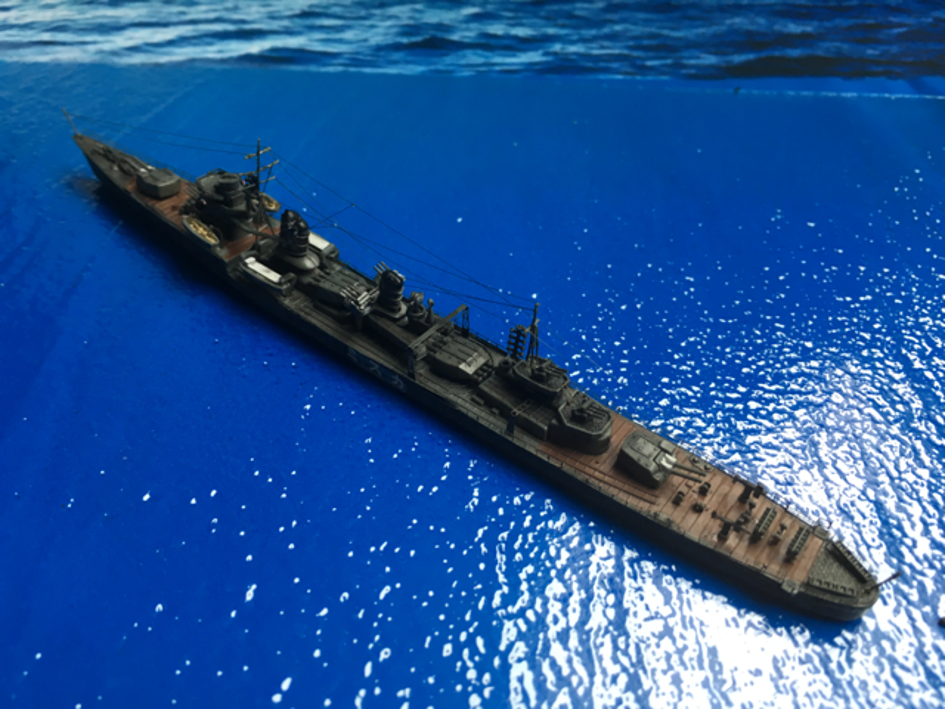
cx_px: 472
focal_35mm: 29
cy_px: 354
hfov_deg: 61.7
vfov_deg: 48.2
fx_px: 792
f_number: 2.2
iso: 25
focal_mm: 4.15
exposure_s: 1/30
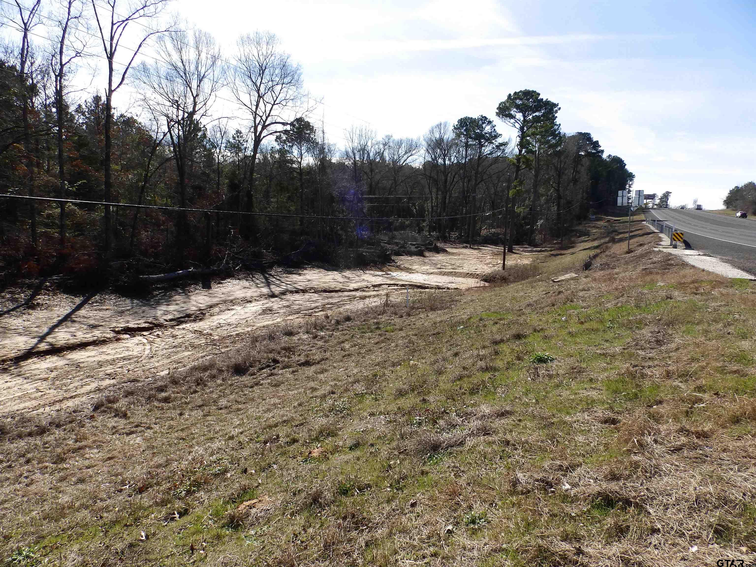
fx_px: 480
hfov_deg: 76.4
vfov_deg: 61.1
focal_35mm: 22
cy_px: 284
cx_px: 378
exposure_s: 1/500
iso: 80
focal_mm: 4
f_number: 4.5
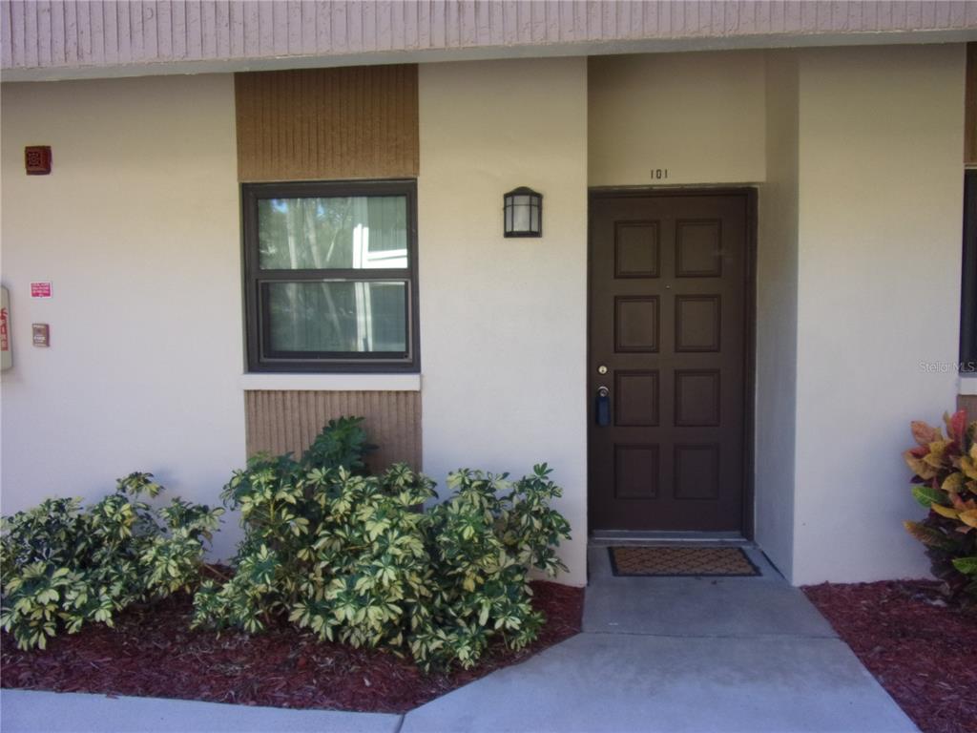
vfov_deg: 56.8
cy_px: 366
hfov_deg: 71.6
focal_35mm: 24
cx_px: 488
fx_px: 677
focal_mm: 4.3
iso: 80
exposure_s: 1/120
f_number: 3.3
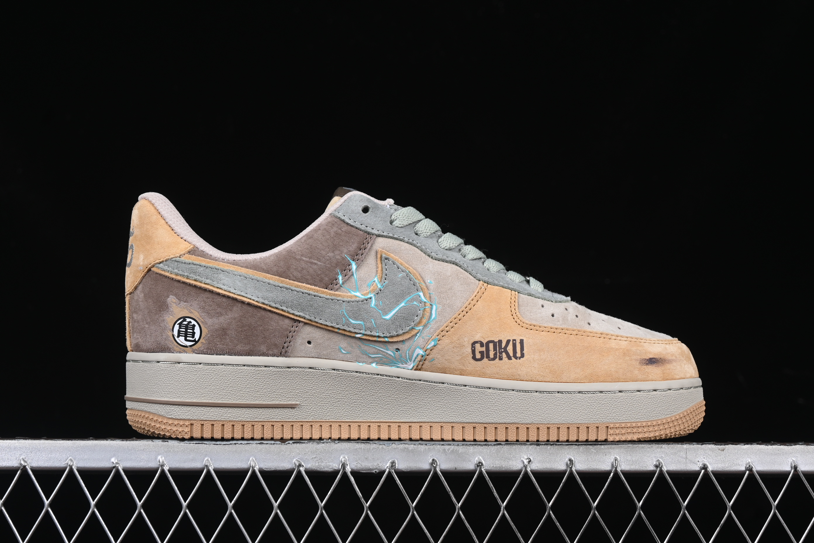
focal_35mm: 75
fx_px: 1696
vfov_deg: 18.2
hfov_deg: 27.0
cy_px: 272
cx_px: 407
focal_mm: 50
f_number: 8
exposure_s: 1/80
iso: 160
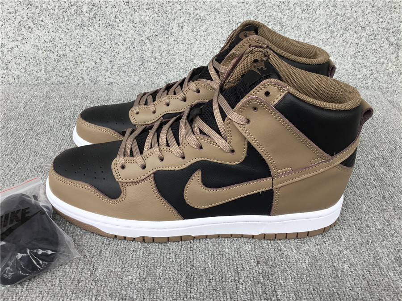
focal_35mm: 31
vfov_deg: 45.4
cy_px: 150
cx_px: 201
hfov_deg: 58.4
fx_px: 360
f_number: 2.4
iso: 25
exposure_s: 1/223
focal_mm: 3.3
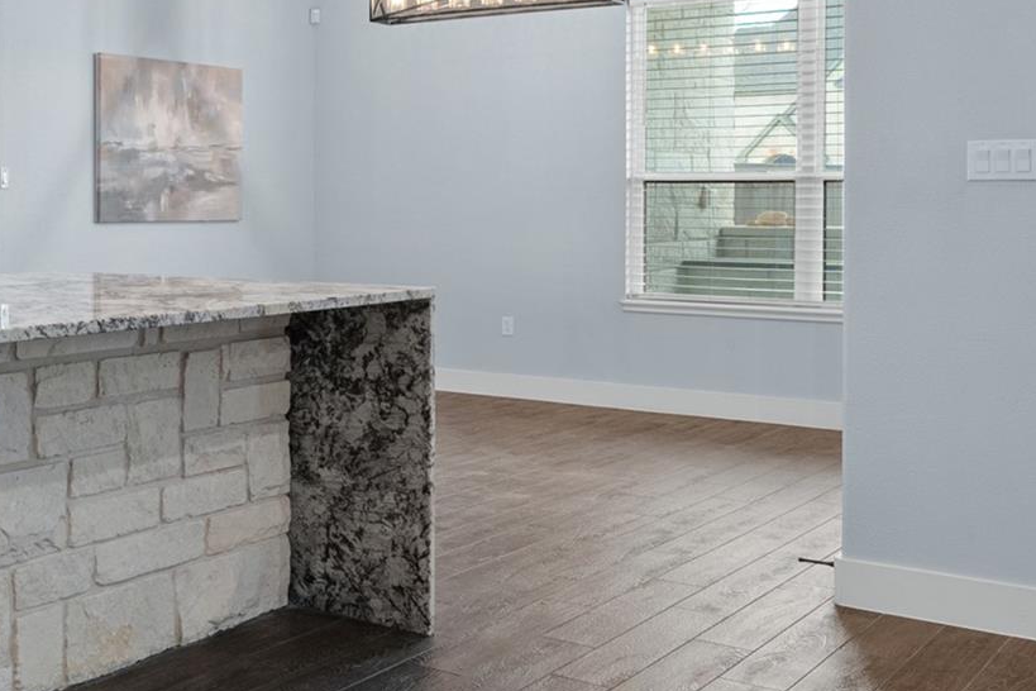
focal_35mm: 50
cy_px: 204
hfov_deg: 33.8
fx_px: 1439
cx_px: -135
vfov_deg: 26.8
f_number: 9
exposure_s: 1/3
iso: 640
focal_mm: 20
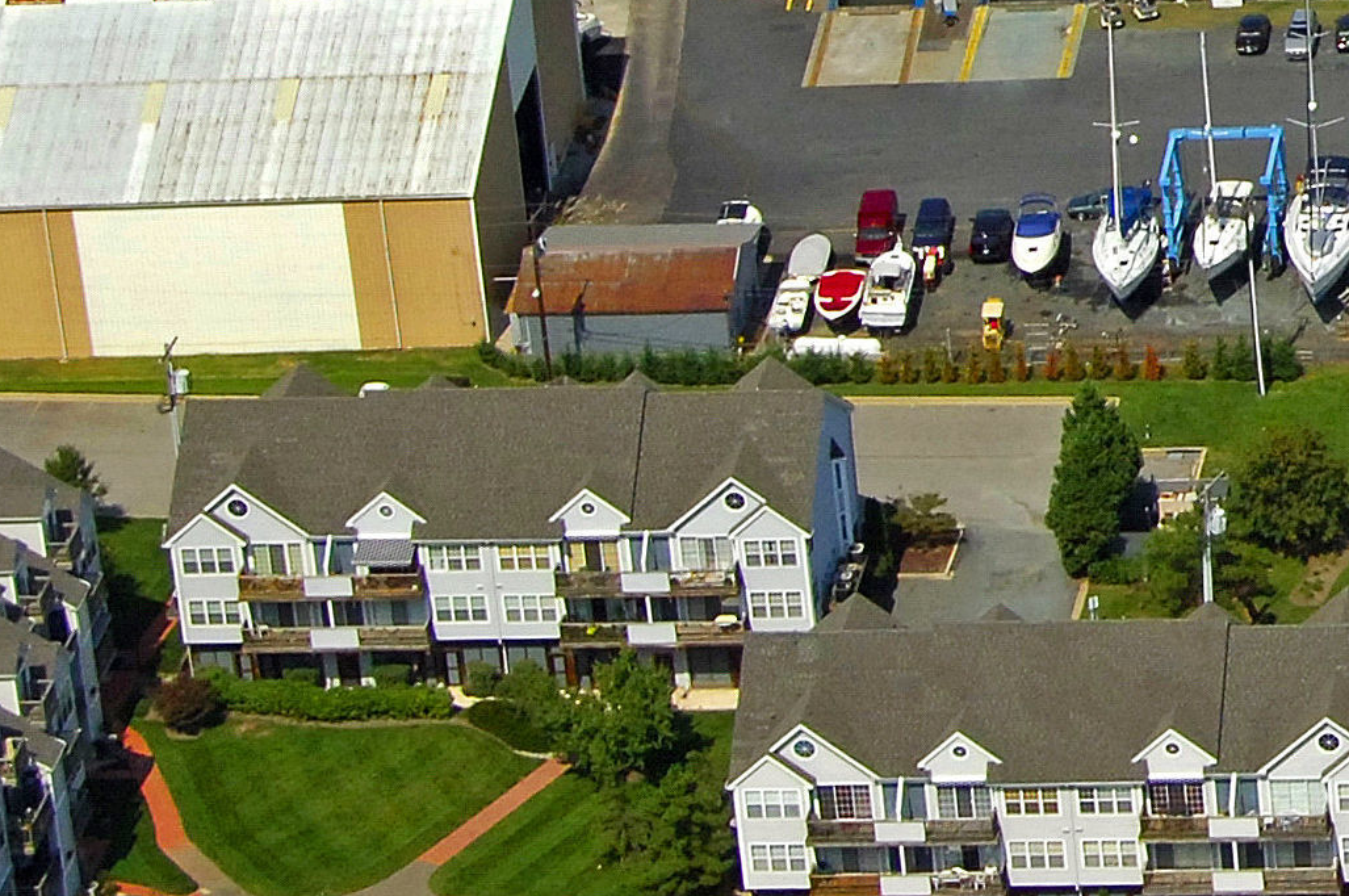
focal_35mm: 213
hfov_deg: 9.2
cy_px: -311
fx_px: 7971
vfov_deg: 6.4
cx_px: 2464
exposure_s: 1/1000
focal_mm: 34
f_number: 9.5
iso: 400
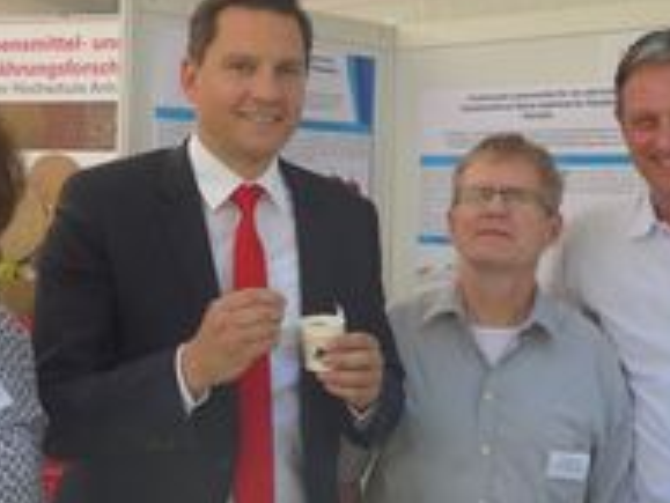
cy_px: 253
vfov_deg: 24.4
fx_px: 1162
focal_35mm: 60
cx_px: 285
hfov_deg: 32.1
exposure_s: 1/320
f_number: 2.8
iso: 80
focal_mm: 6
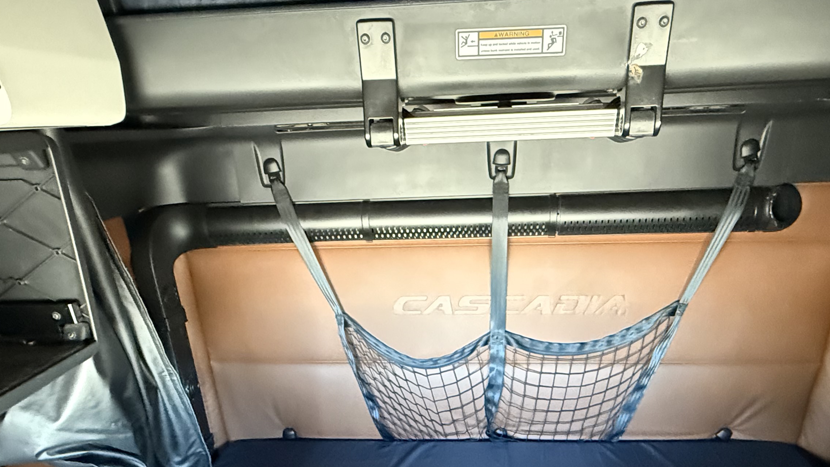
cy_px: 415
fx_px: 594
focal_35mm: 27
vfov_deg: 39.9
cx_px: 450
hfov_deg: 69.7
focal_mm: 2.22
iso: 1250
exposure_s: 1/52
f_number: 2.2
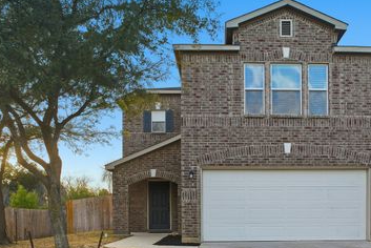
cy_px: 100
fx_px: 351
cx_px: 222
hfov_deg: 55.4
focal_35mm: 34
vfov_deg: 38.8
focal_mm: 24
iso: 100
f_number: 7.1
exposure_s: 1/320
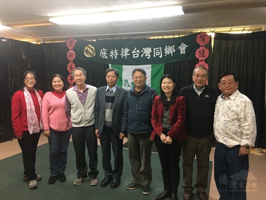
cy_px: 100
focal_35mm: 29
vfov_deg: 48.2
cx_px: 133
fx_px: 223
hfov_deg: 61.7
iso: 80
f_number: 2.2
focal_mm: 4.15
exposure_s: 1/15
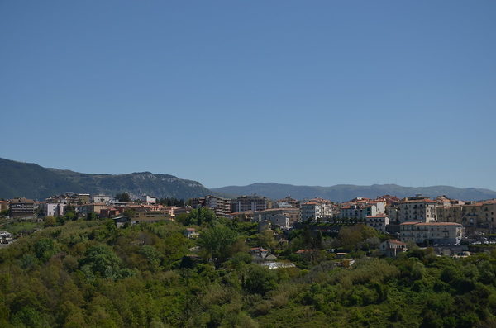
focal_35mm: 63
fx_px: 866
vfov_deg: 21.5
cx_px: 248
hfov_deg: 32.0
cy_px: 164
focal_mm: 42
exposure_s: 1/640
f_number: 7.1
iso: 100
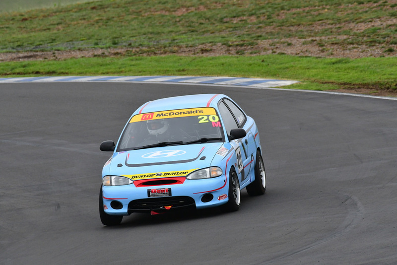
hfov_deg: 2.7
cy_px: 132
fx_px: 8273
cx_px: 198
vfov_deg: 1.8
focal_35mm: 750
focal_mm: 500
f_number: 9
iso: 1000
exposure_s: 1/640
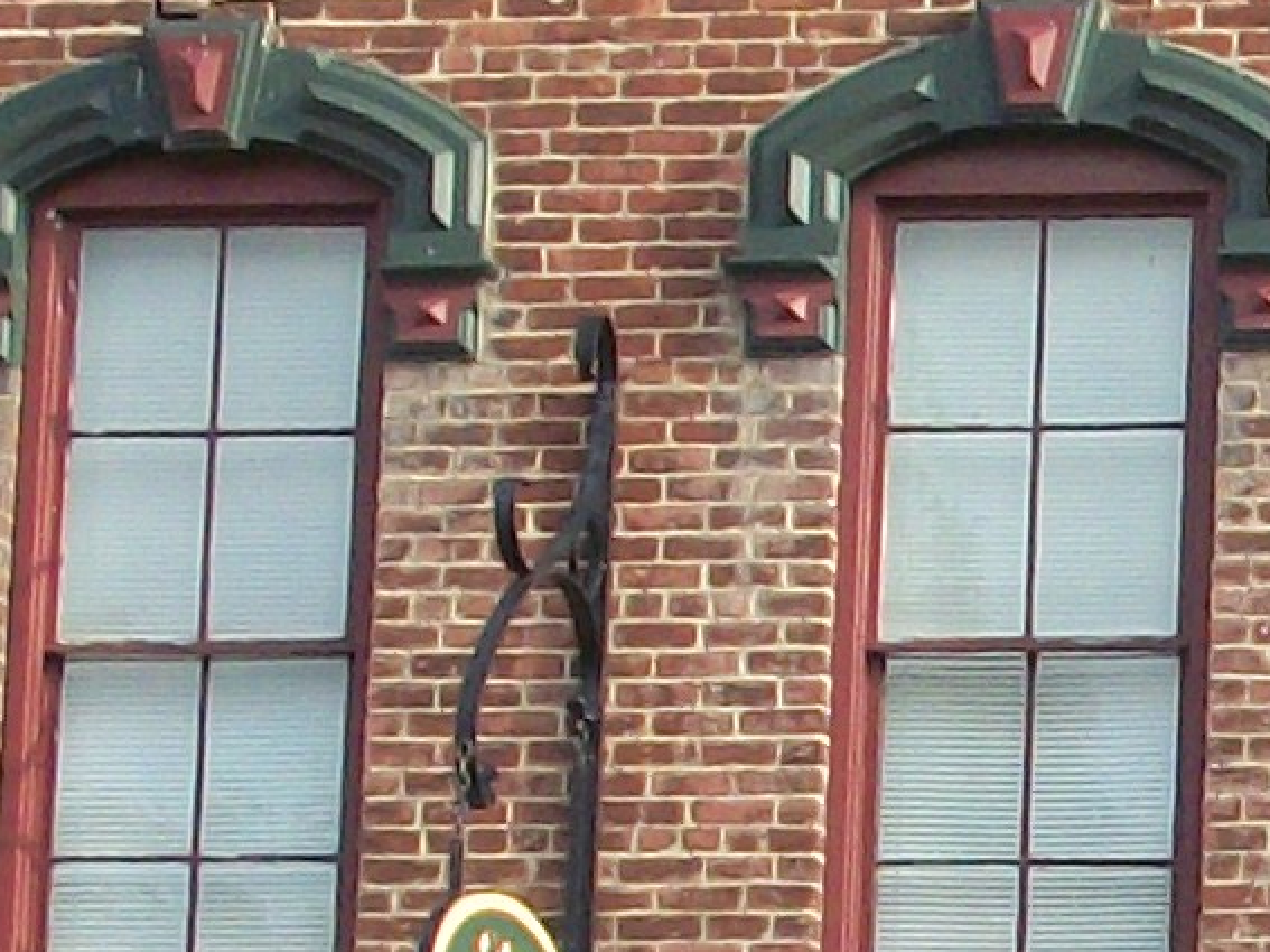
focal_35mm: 247
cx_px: 1828
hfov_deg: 7.9
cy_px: 1633
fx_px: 9060
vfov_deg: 5.9
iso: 80
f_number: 3.1
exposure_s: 1/320
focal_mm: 6.3
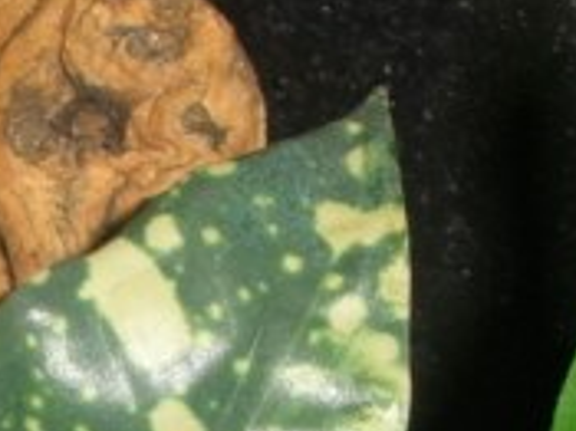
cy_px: 707
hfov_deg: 11.7
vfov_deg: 8.7
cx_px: -132
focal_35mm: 165
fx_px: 2744
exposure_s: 1/30
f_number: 5.6
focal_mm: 6.3
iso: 160
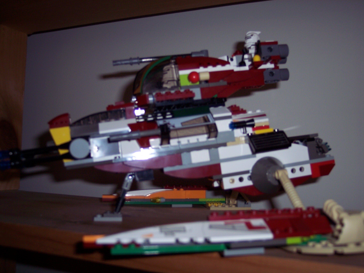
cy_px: 136
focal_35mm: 39
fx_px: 410
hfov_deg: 47.9
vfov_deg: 36.8
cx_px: 182
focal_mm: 8
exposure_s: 1/60
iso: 100
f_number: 2.8
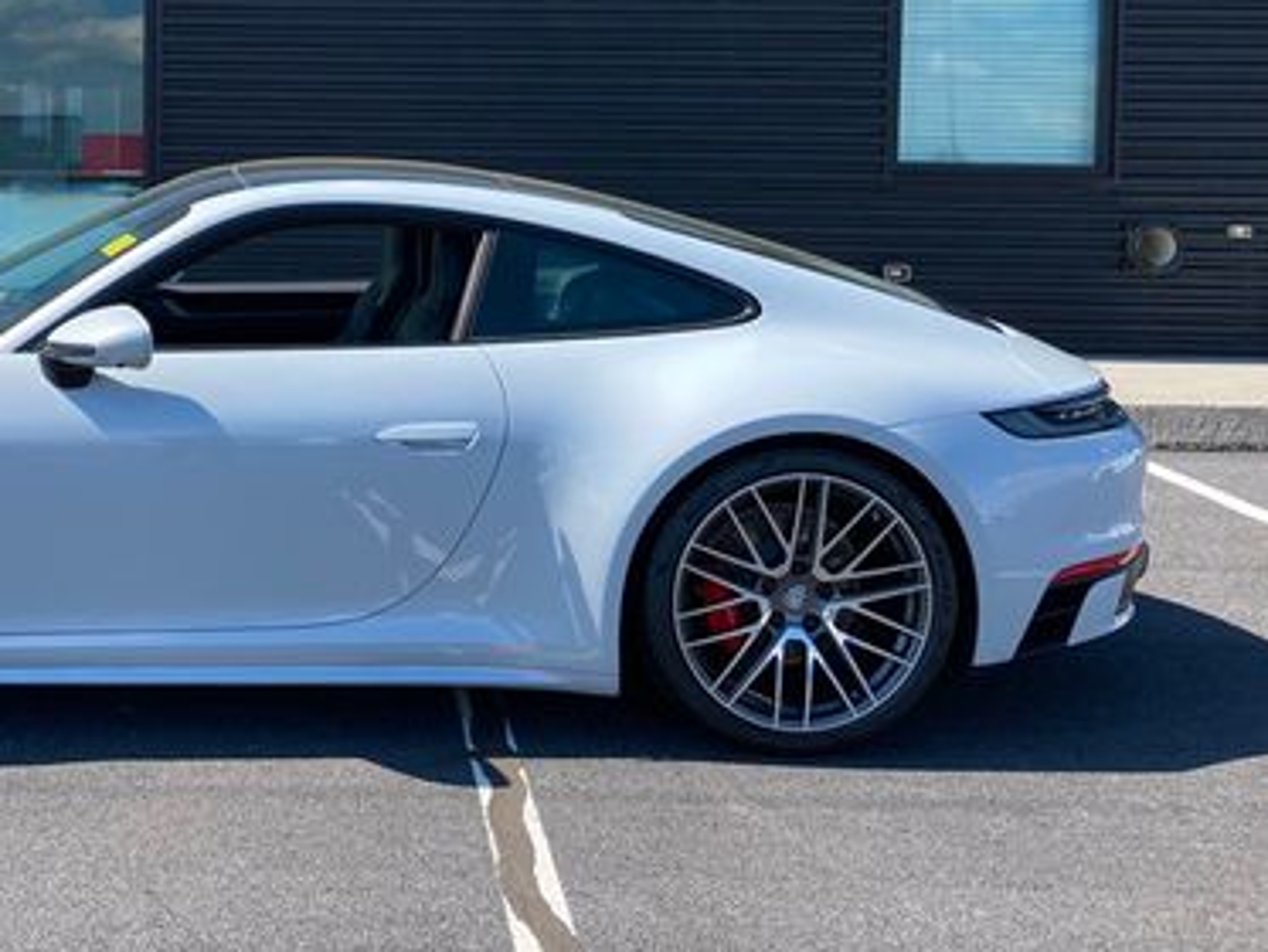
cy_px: 255
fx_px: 1759
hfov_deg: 38.3
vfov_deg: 29.9
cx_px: 272
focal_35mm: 48
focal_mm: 3.99
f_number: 1.8
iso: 20
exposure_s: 1/1116
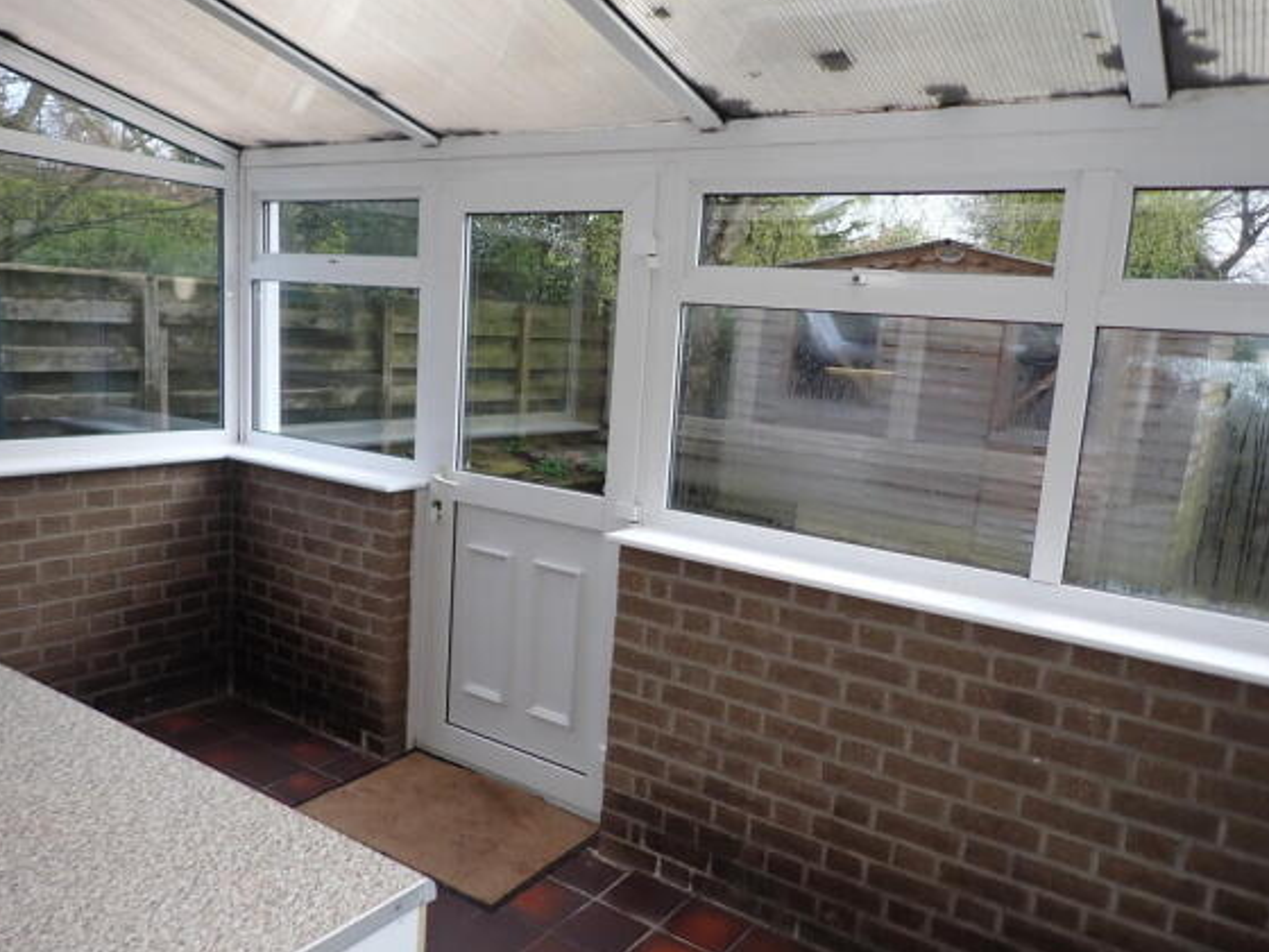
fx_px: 953
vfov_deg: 53.1
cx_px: 624
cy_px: 477
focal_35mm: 26
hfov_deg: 67.3
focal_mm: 4.5
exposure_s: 1/320
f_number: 2
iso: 100
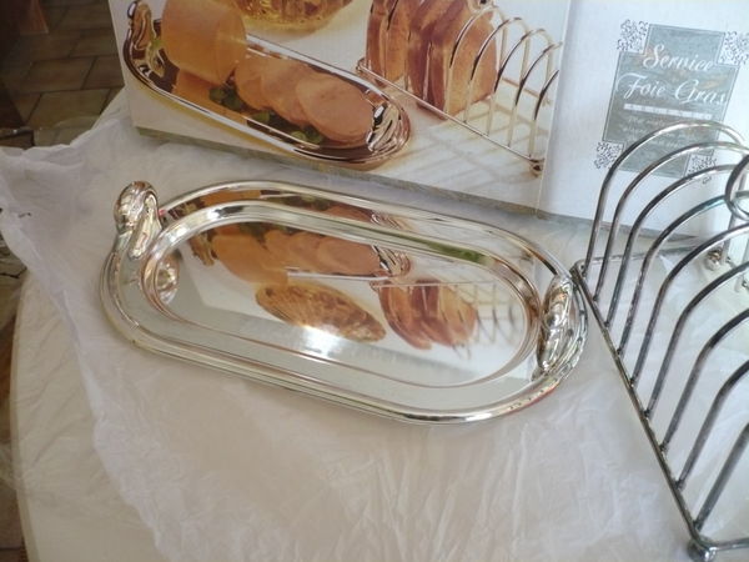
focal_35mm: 35
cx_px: 374
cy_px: 281
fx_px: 757
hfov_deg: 52.6
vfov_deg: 40.7
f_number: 2.8
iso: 400
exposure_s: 1/30
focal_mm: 5.8
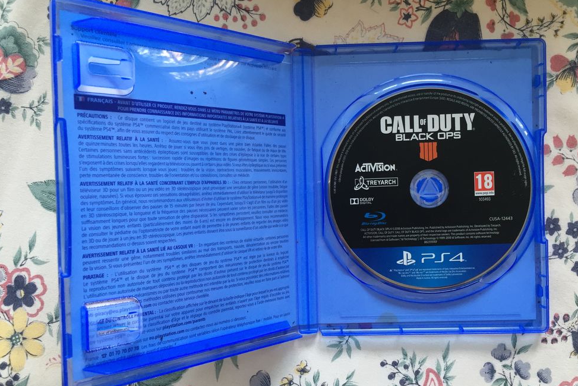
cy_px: 203
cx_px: 295
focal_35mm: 31
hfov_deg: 60.3
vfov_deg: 42.3
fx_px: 498
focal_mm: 4.15
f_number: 2.2
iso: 100
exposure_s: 1/33
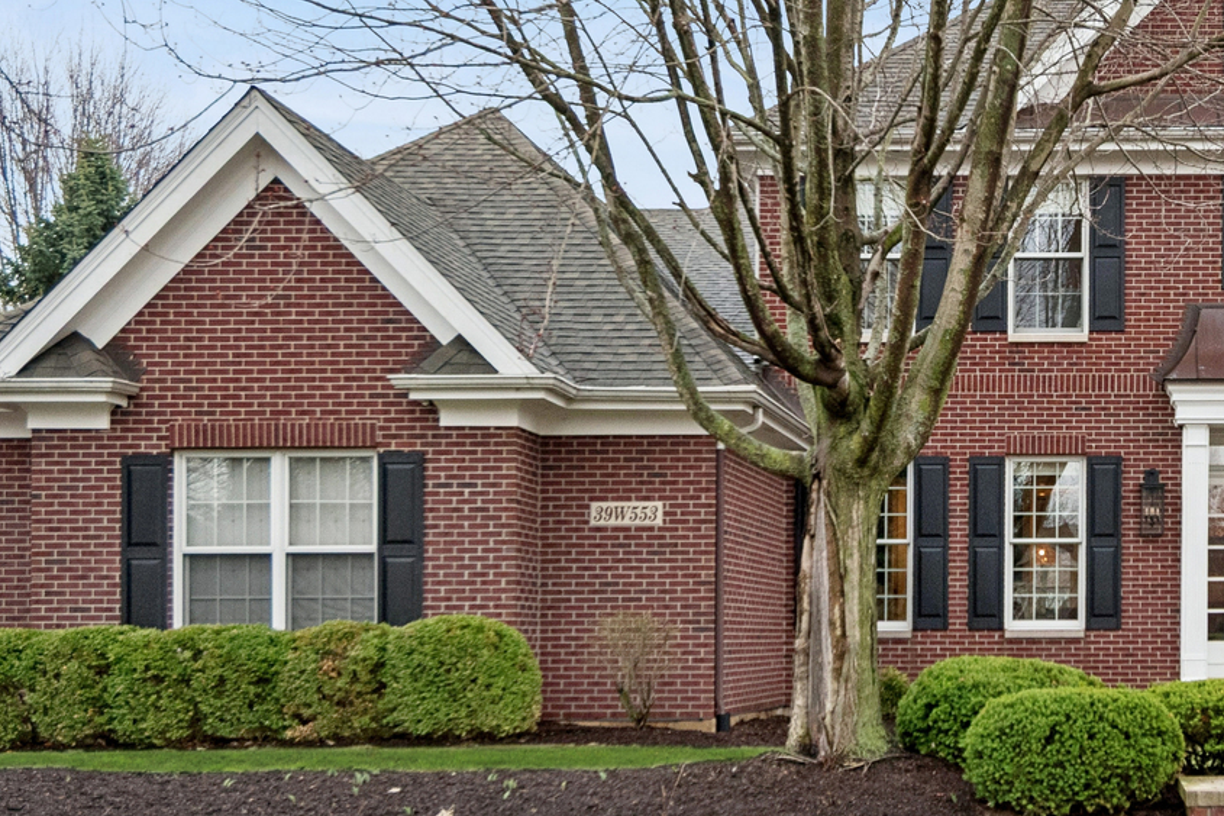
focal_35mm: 46
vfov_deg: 29.2
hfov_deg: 41.0
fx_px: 1564
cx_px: 978
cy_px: 346
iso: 800
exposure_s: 1/200
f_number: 5.6
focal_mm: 16
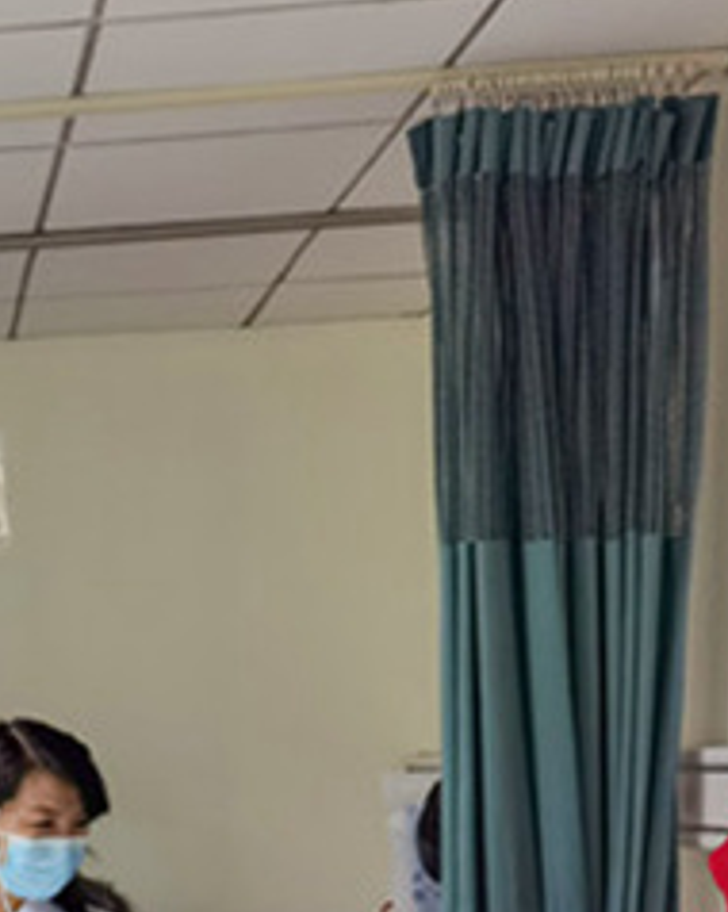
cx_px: -391
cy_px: 881
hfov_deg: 18.6
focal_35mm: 72
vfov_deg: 25.3
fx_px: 1942
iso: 400
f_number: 1.9
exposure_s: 1/100
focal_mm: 6.71
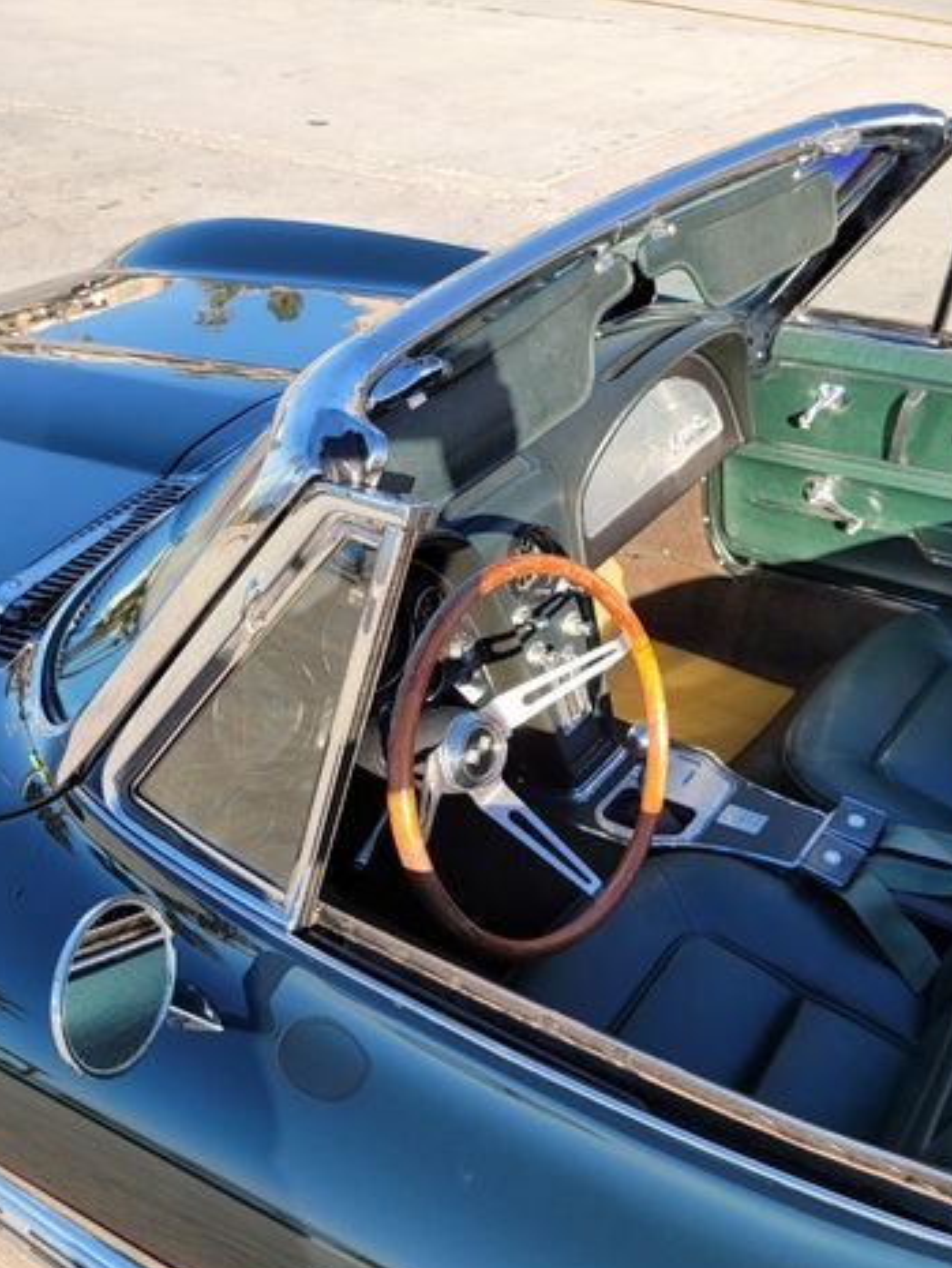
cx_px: 726
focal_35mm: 33
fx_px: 1210
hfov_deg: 41.6
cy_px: 652
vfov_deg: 55.3
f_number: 1.8
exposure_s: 1/322
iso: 16
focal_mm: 6.7
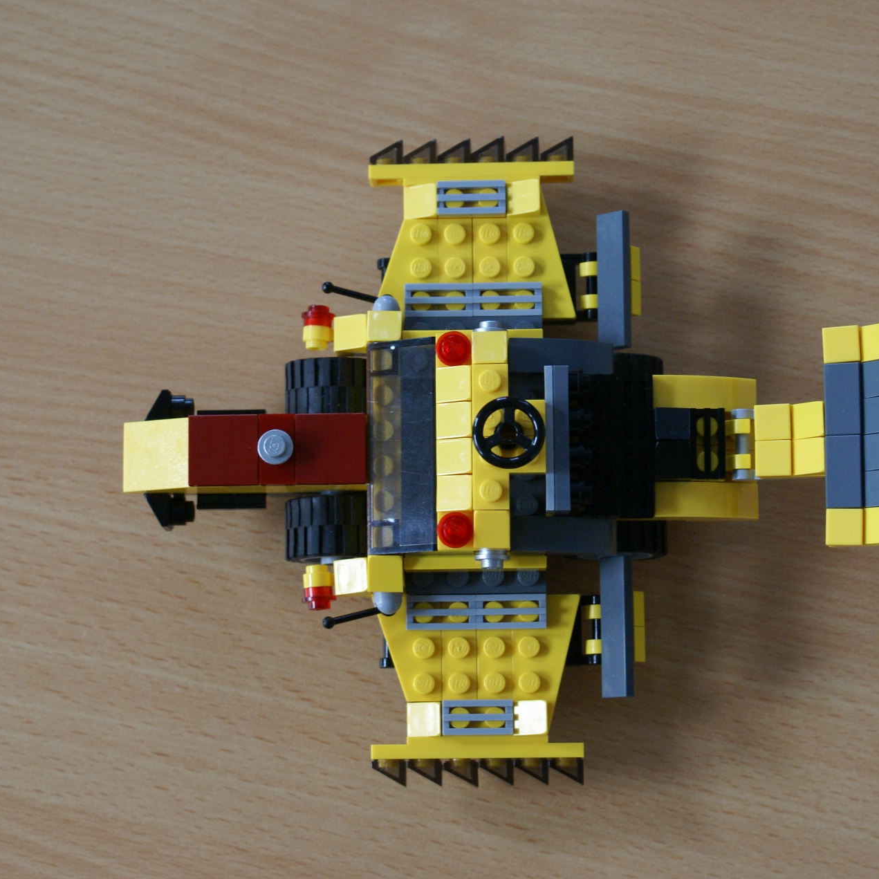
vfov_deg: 20.0
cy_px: 442
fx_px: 2489
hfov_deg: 20.0
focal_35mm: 87
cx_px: 506
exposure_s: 1/40
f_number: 5.6
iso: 400
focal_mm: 45
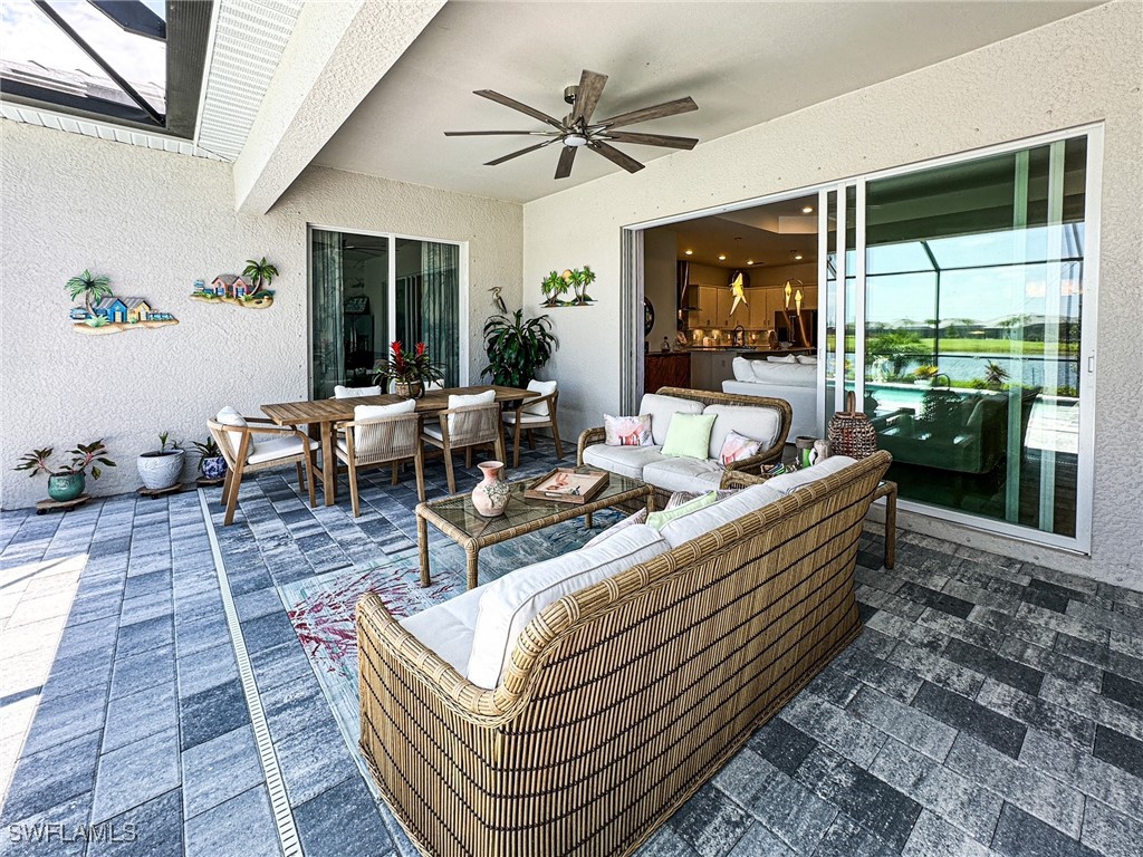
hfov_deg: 102.1
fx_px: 462
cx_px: 572
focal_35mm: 14
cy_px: 428
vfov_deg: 85.7
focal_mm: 2.22
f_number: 2.2
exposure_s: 1/150
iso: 40
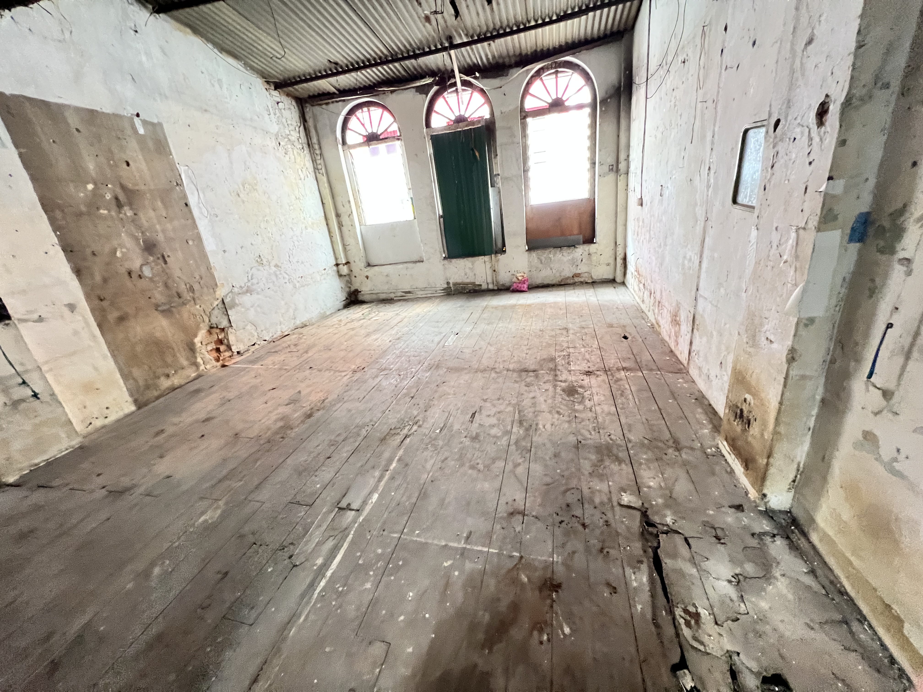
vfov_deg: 89.9
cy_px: 346
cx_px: 462
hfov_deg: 106.2
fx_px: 347
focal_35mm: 13
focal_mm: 1.57
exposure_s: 1/60
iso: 640
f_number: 1.8
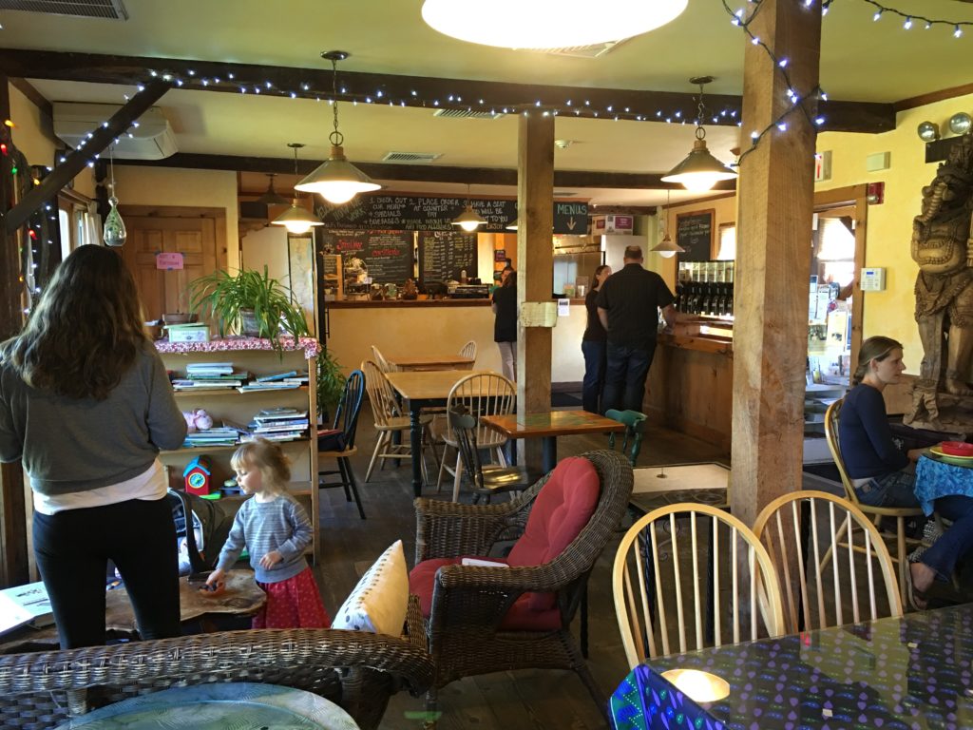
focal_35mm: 29
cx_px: 486
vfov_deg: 48.2
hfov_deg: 61.7
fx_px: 815
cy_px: 365
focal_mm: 4.15
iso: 80
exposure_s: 1/15
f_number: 2.2
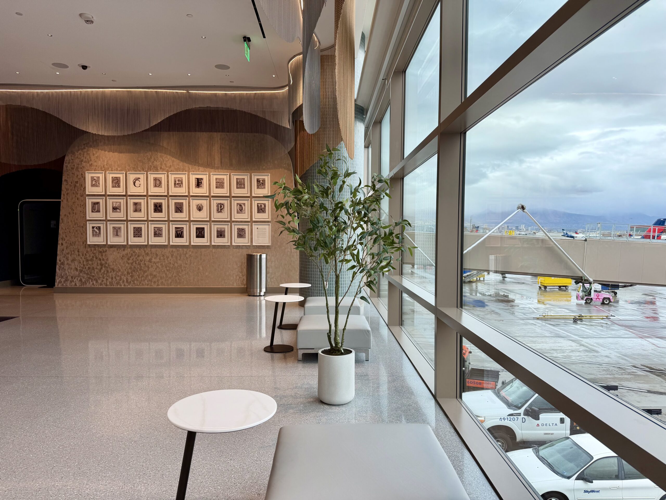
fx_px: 462
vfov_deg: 56.8
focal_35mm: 24
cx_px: 333
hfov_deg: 71.6
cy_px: 250
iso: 80
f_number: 1.78
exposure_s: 1/196
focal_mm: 6.76
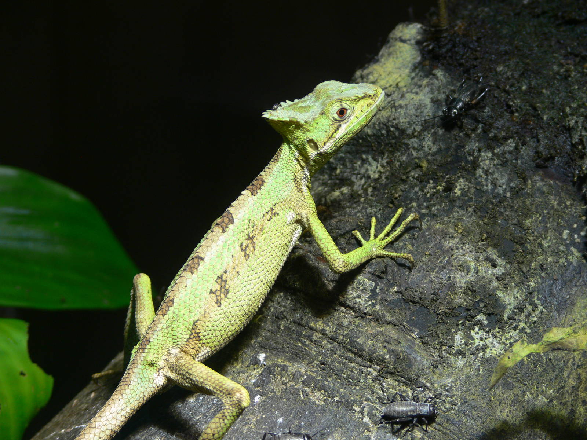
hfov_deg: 14.4
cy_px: 220
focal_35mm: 137
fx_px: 2323
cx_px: 294
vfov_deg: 10.8
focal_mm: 28.9
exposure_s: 1/50
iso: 80
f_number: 3.6
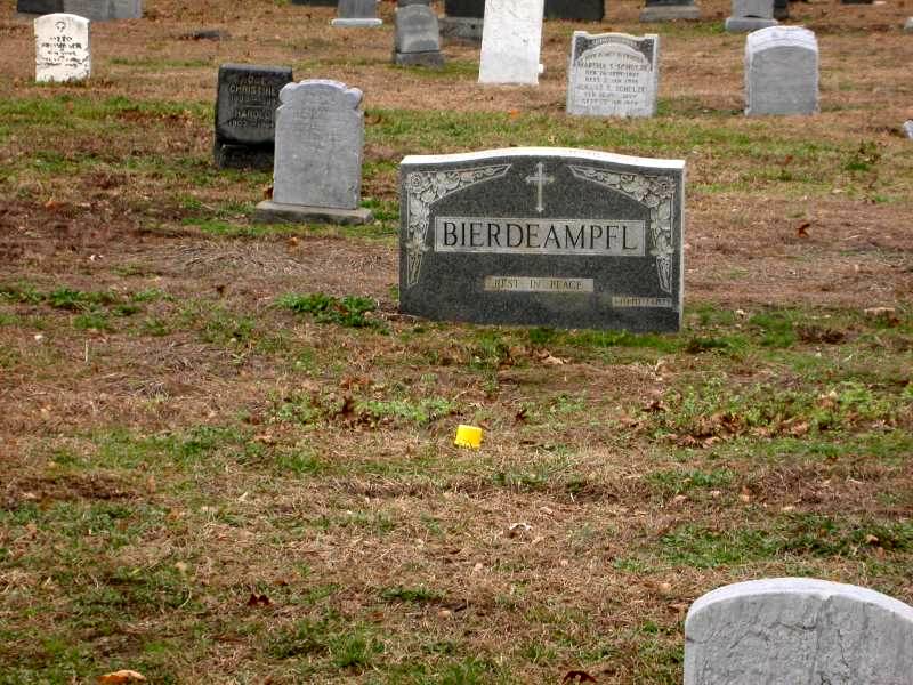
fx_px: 4062
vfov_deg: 9.6
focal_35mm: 154
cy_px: 342
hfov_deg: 12.8
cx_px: 456
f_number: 5.1
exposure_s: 1/175
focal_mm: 32
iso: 100
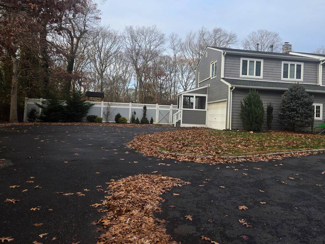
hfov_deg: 63.0
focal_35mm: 28
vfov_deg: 49.6
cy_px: 104
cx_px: 191
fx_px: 263
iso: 25
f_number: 1.8
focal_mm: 5.4
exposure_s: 1/368
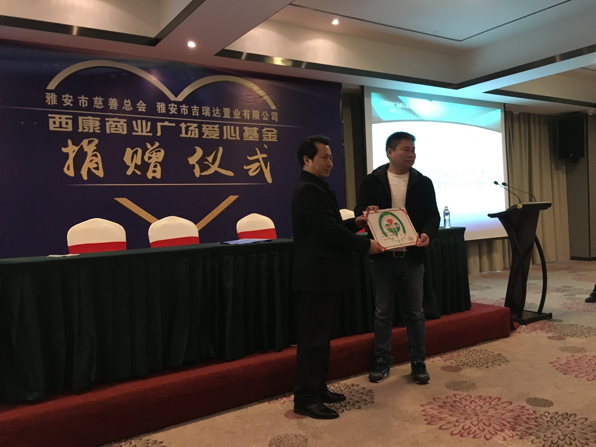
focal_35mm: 29
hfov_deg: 61.7
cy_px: 224
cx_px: 298
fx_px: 499
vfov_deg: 48.2
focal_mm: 4.15
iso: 200
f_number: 2.2
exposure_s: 1/17
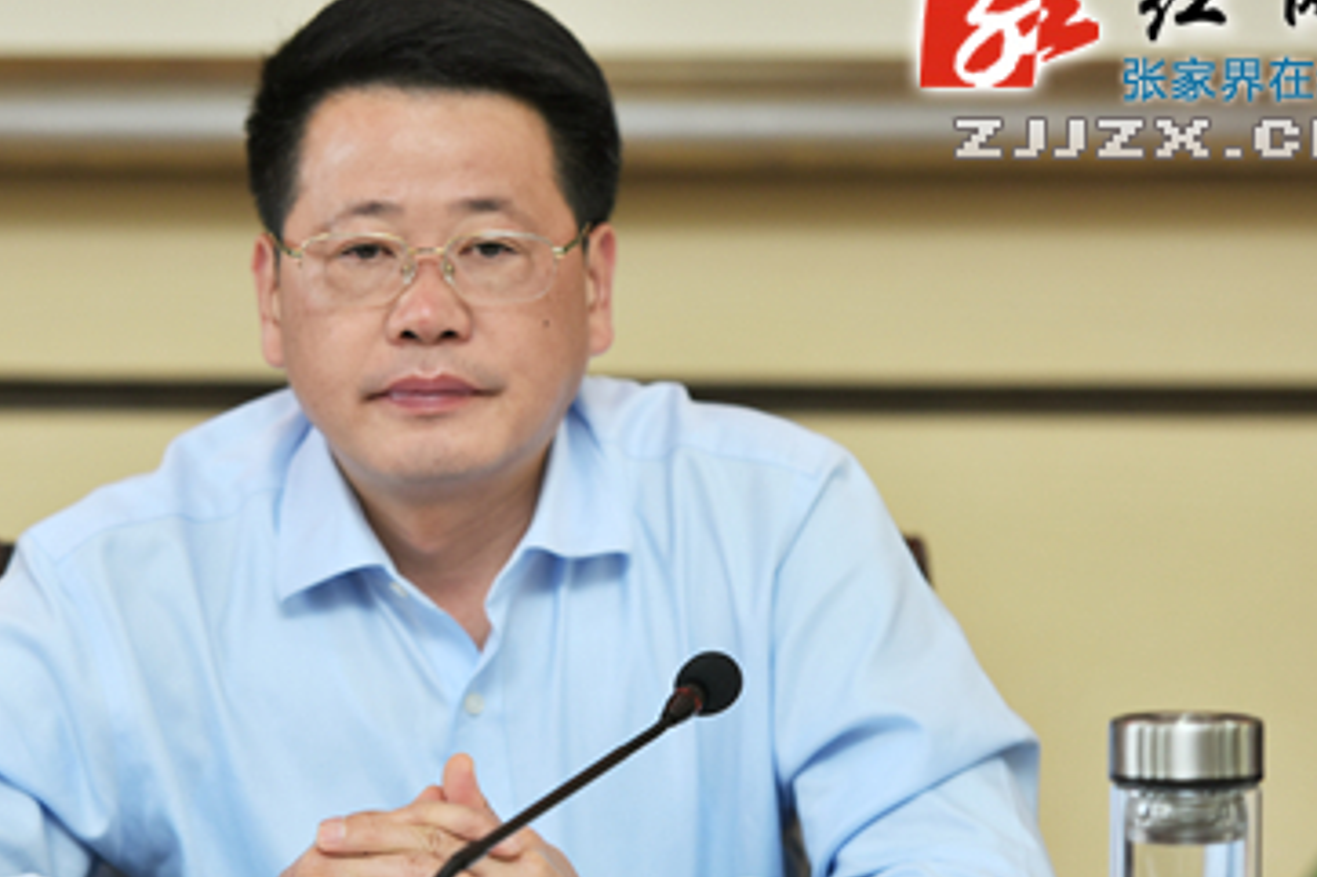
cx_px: 426
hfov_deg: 9.7
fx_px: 7788
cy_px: 591
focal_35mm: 213
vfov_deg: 6.4
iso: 200
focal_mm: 140
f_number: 2.8
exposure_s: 1/60
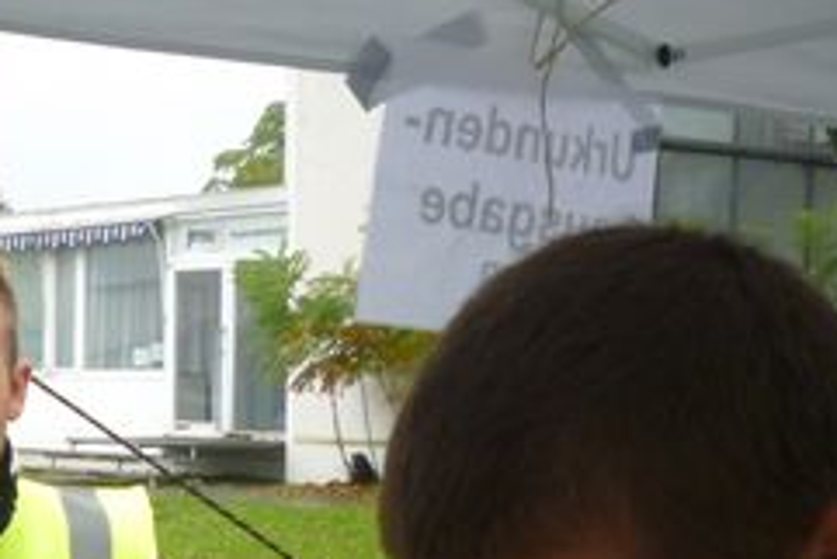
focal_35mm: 91
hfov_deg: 20.7
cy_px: 552
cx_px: -198
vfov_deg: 14.8
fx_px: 2117
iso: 160
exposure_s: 1/100
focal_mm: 5.8
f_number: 3.5
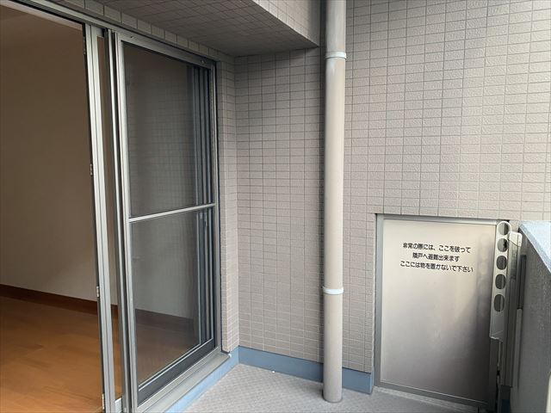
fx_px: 414
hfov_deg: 67.3
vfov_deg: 53.1
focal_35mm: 26
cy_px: 206
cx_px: 276
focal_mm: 4.25
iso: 125
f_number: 1.8
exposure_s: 1/92
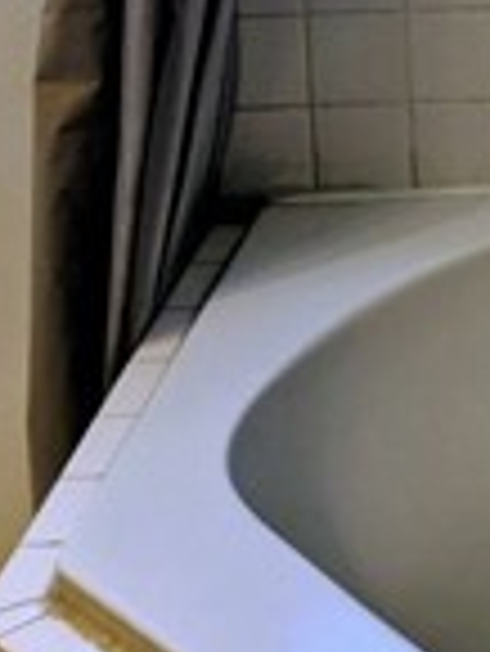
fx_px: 2243
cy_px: -243
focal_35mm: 119
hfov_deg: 11.2
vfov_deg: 15.6
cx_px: 1016
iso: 36
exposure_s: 1/135
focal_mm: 4.38
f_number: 1.73
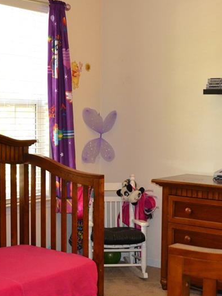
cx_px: 100
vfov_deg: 29.0
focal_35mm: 67
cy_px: 154
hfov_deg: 21.9
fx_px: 573
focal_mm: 24
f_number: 4
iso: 1400
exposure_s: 1/60
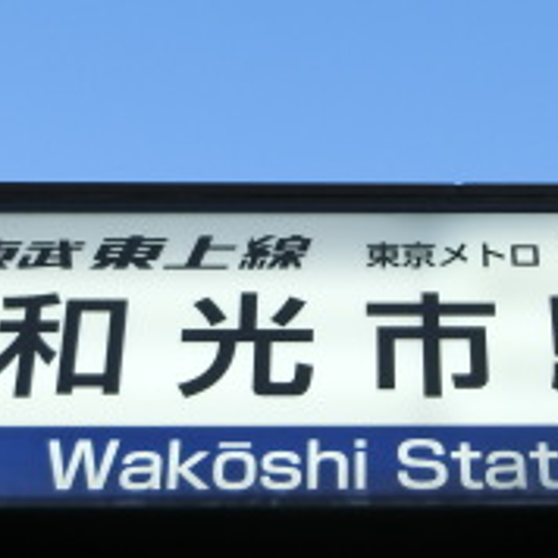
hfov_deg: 16.0
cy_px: 266
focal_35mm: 108
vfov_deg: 16.1
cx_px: 426
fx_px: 1970
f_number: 3.9
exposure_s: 1/125
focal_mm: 6
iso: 100
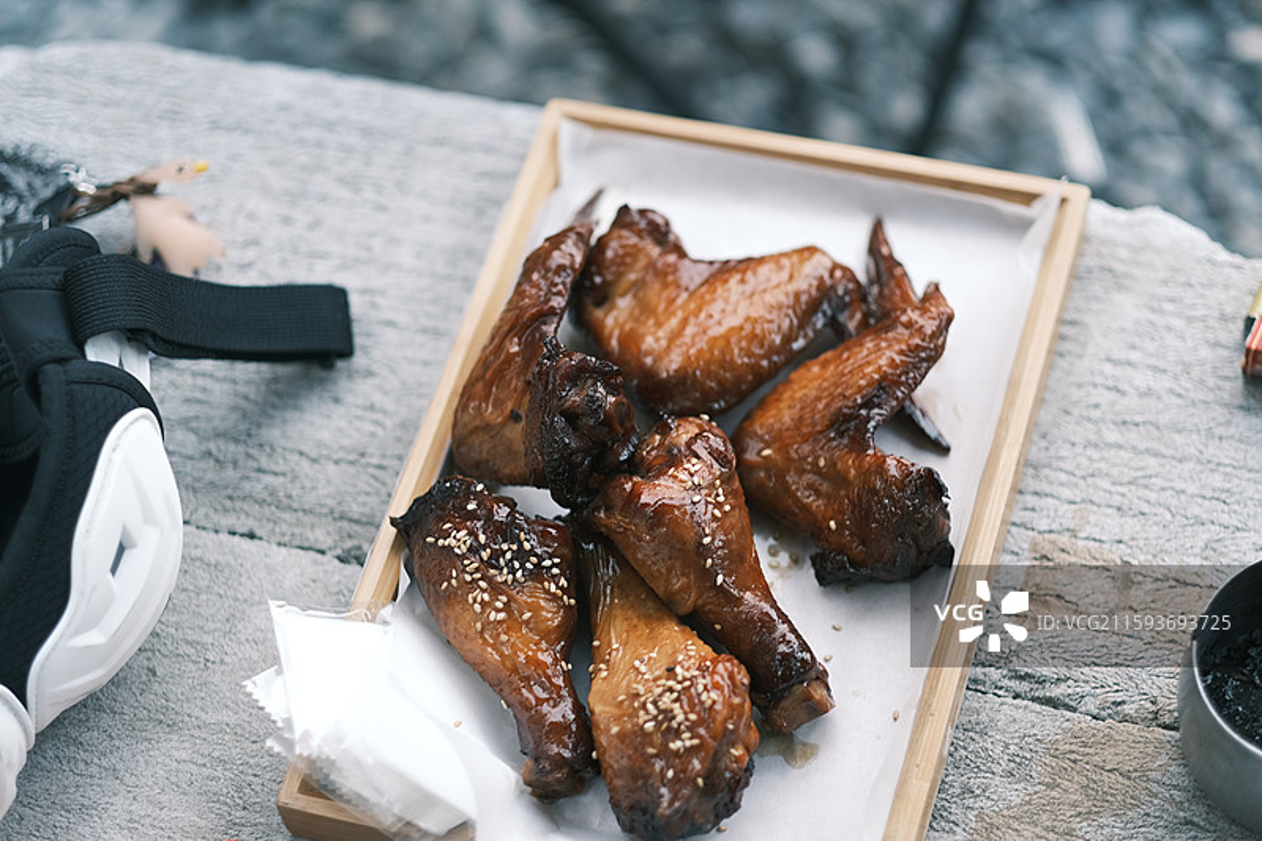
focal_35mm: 84
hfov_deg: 24.2
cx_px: 631
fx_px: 2944
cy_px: 420
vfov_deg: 16.3
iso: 640
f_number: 1.6
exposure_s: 1/180
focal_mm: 56
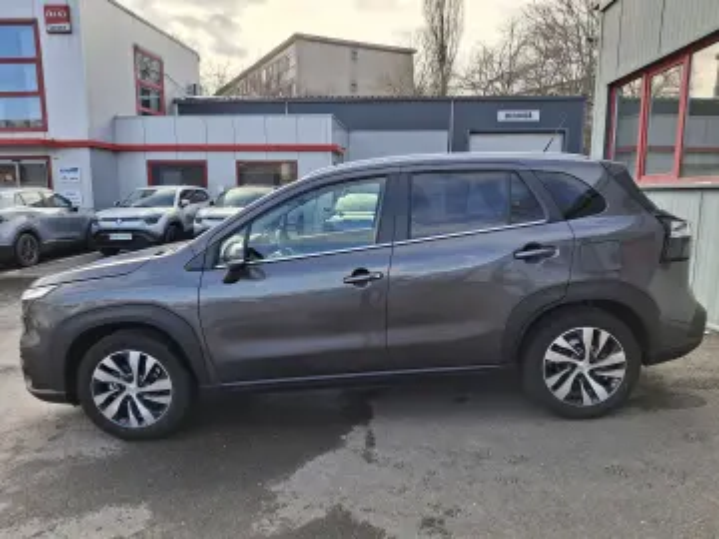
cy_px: 270
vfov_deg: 54.9
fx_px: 519
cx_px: 360
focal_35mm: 25
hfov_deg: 69.4
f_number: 1.8
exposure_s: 1/845
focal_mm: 4.69
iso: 32
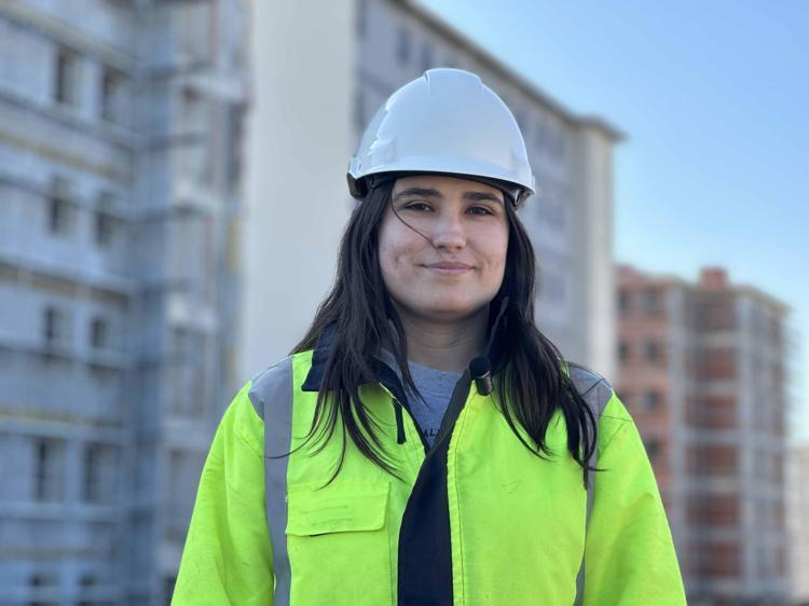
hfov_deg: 25.3
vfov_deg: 19.1
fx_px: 1799
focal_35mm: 77
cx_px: 404
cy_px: 303
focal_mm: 9
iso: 25
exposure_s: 1/163
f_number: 2.8
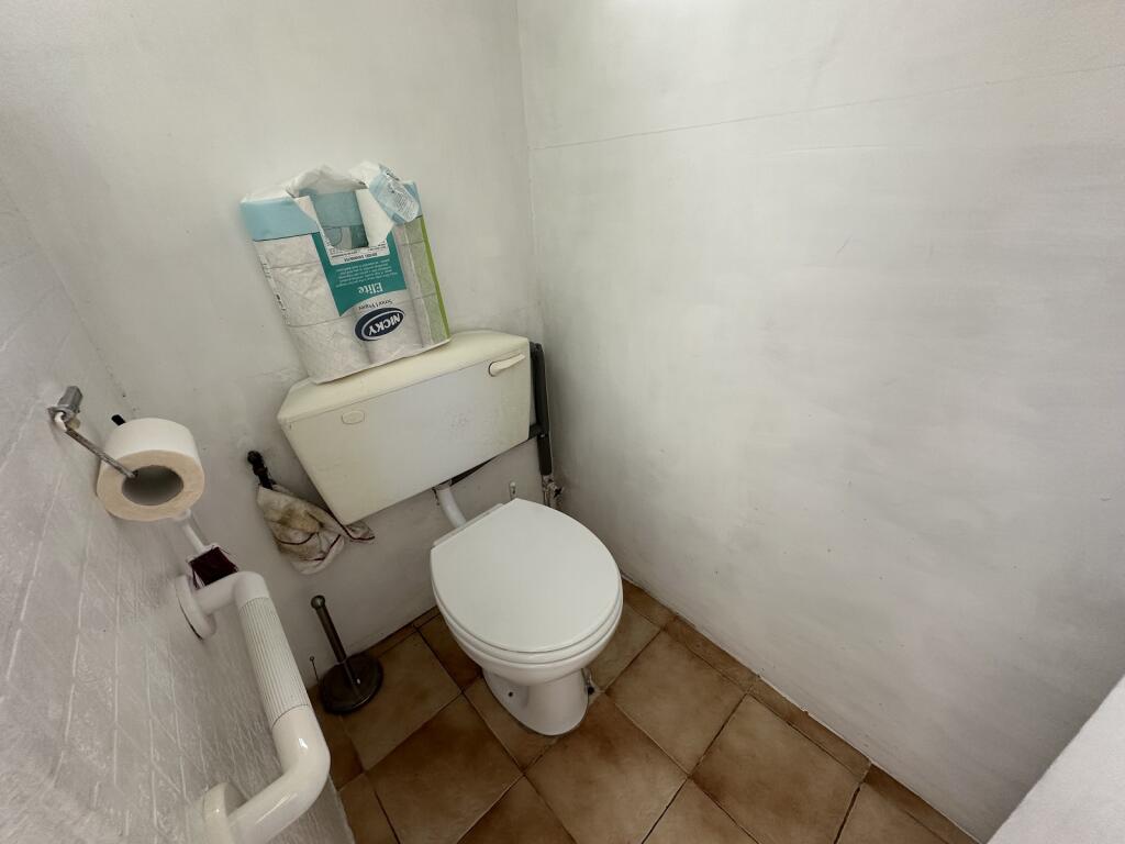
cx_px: 562
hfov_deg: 102.1
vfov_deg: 85.7
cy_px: 422
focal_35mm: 14
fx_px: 455
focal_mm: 2.22
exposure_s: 1/99
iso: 160
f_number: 2.2
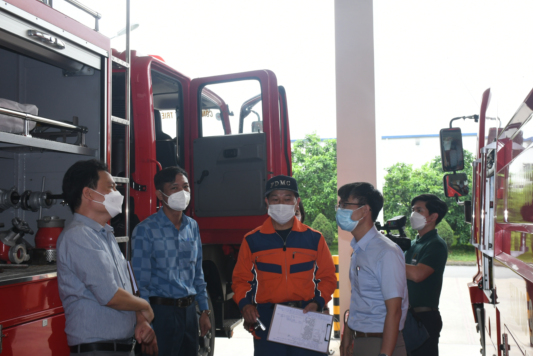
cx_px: 302
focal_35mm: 45
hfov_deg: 43.5
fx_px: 666
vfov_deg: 29.9
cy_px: 191
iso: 400
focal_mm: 26
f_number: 9
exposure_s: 1/200
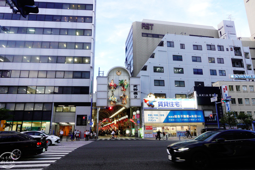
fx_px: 170
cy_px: 85
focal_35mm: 24
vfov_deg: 53.1
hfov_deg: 73.7
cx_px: 128
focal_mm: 9.4
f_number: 4
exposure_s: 1/125
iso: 640
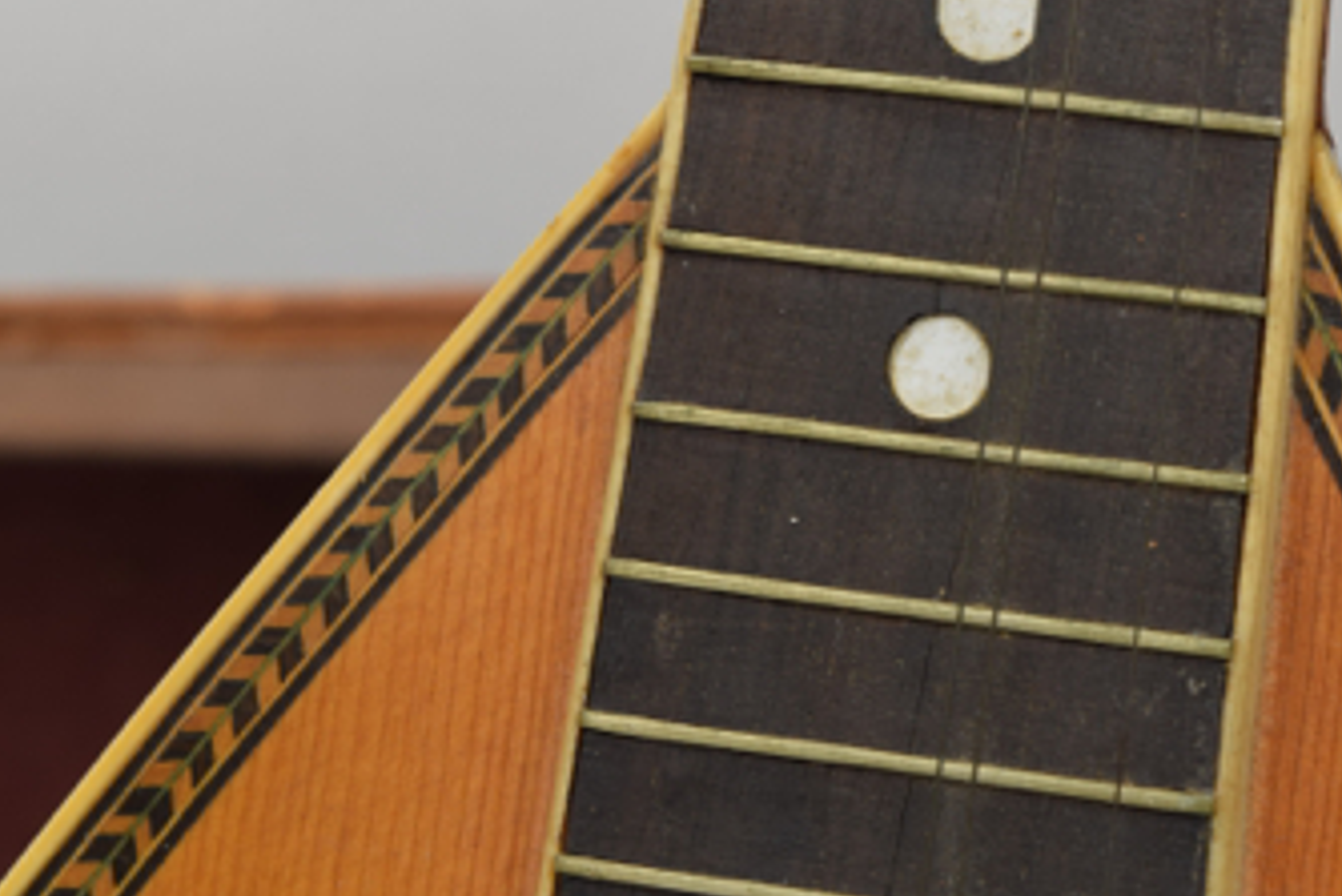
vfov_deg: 8.7
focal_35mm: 158
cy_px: 131
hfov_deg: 13.0
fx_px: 5891
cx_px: 928
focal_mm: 55
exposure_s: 1/125
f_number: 9
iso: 100
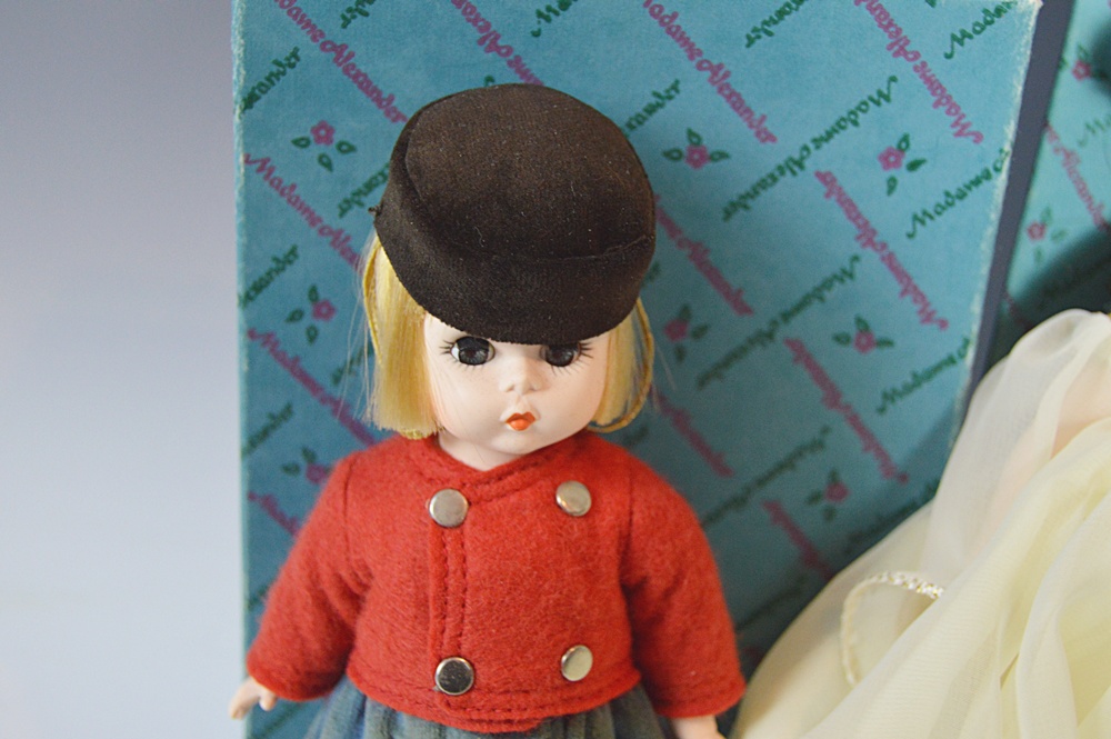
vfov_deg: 22.6
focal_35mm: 60
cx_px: 556
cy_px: 370
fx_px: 1850
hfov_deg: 33.4
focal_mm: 40
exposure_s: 1/60
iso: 1800
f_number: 5
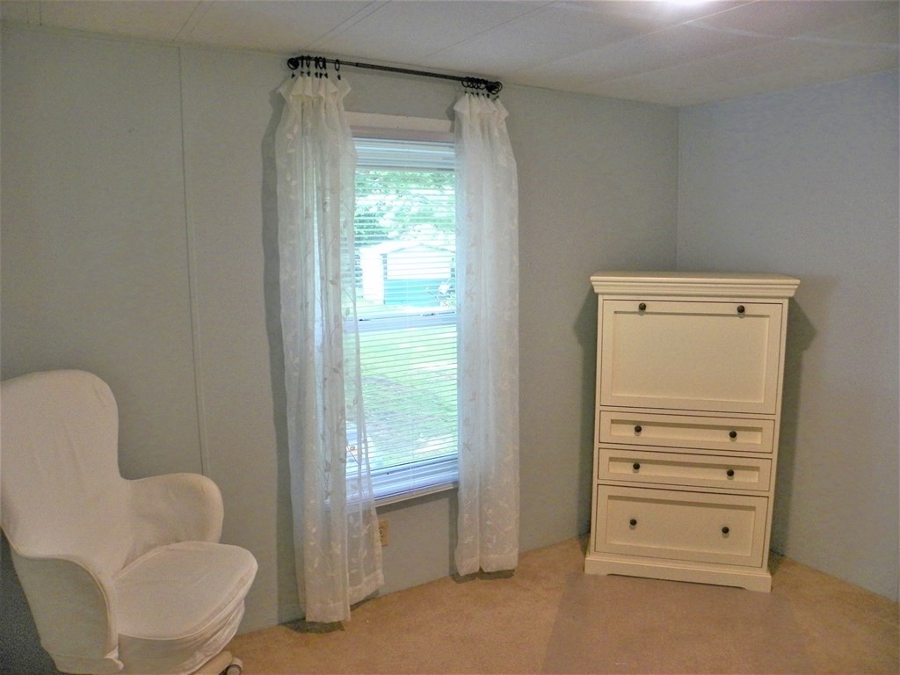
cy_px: 338
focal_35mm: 26
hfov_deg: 67.3
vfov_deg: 53.1
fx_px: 676
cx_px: 450
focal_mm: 4.6
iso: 125
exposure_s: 1/30
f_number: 2.8
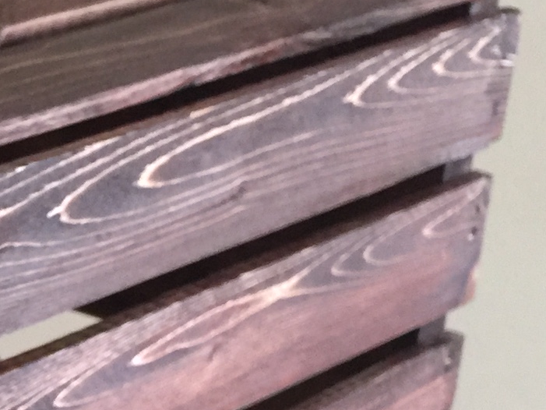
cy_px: 361
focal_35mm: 135
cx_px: -299
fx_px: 2130
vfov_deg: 10.9
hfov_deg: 13.6
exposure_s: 1/15
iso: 100
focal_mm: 4.15
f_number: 2.2
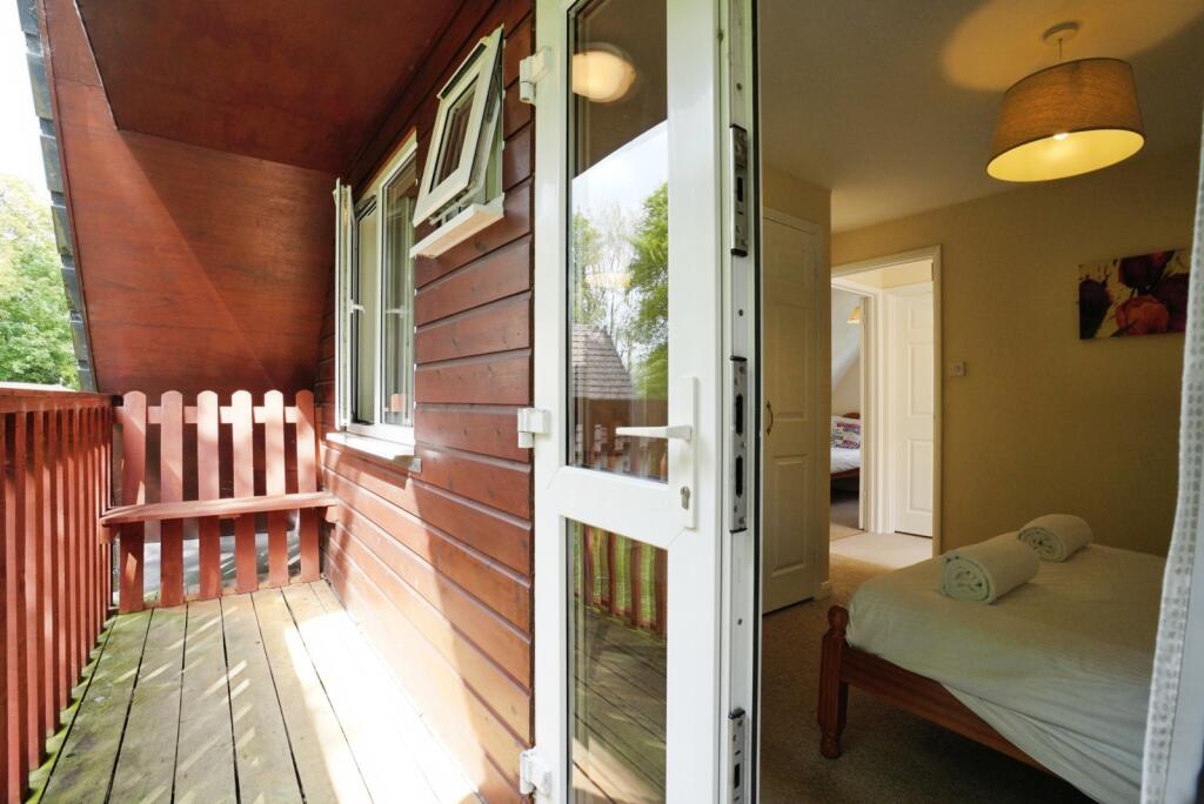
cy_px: 402
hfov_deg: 96.7
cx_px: 602
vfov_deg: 73.8
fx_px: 535
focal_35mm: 16
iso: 2000
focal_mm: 16
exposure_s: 1/200
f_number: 9
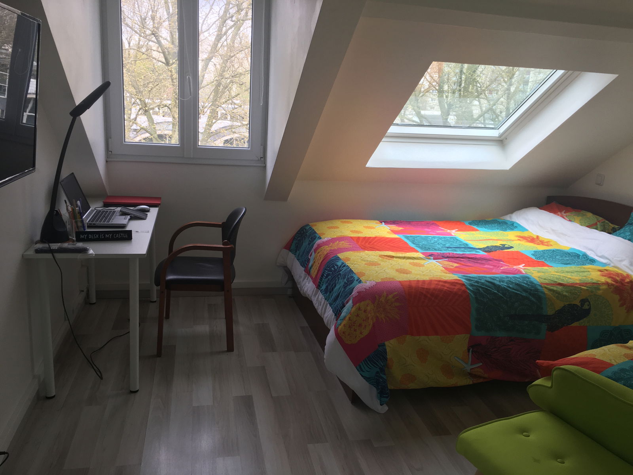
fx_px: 530
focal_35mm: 29
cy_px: 238
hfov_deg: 61.7
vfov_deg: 48.2
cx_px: 316
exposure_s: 1/50
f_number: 2.2
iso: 25
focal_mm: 4.15
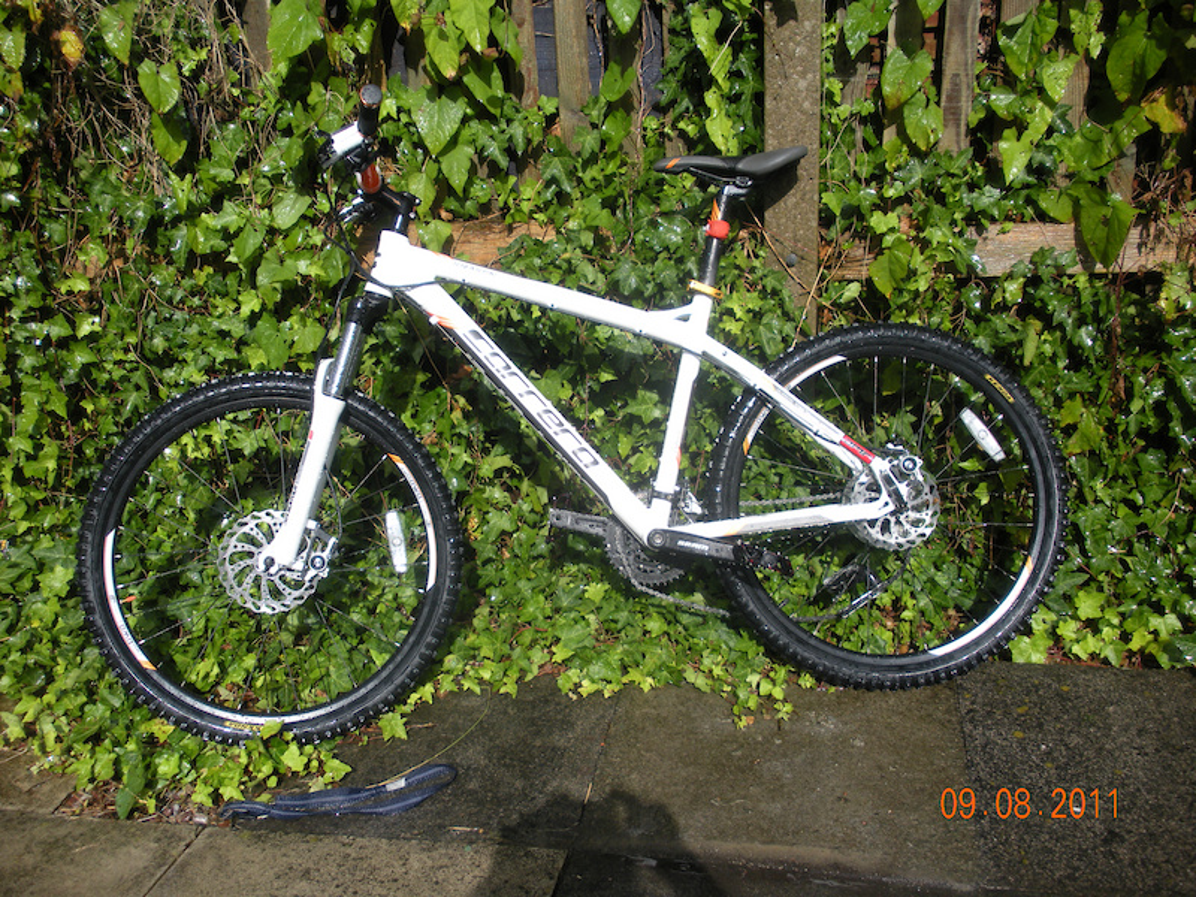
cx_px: 598
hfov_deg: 51.4
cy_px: 448
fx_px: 1244
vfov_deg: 39.7
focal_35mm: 36
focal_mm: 6.3
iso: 64
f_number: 3.5
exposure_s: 1/486
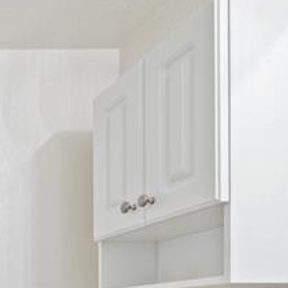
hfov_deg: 23.4
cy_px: 350
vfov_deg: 31.2
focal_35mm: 45
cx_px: -206
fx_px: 424
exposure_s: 1/13
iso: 560
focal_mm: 14
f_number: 8
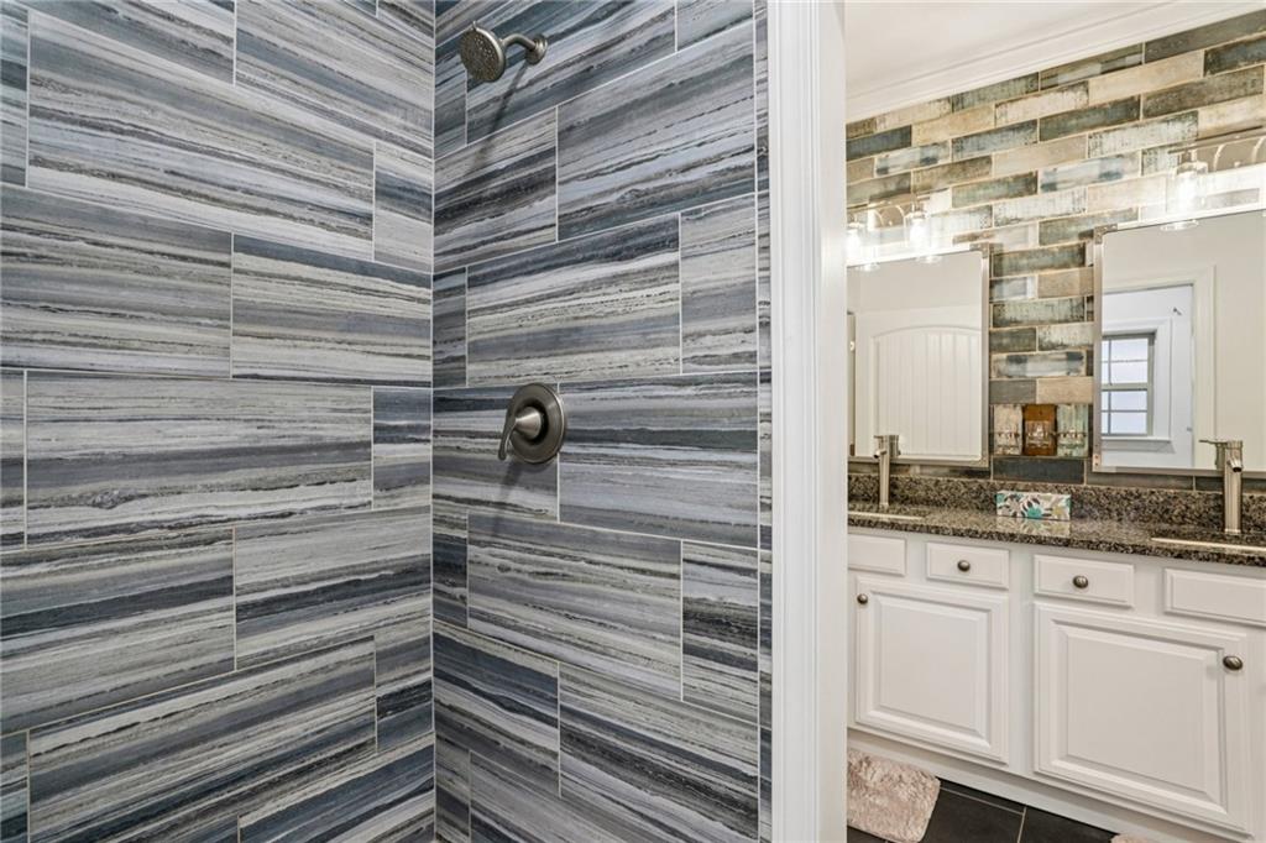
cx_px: 633
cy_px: 422
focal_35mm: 16
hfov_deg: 96.8
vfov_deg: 73.7
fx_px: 562
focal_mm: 16
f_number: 8
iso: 400
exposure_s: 1/5
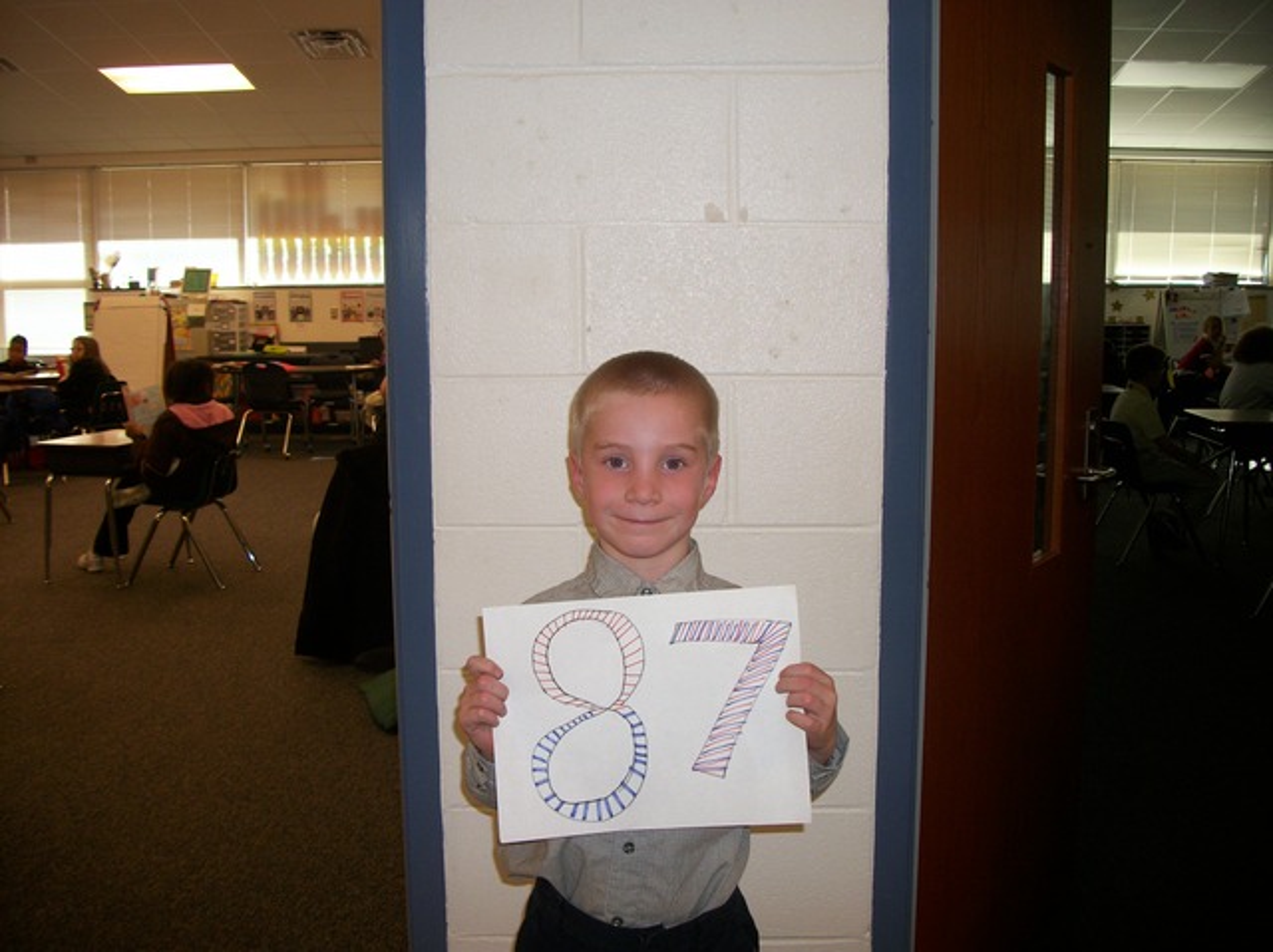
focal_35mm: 32
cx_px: 636
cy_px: 476
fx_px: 1176
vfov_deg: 44.1
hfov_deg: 56.9
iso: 80
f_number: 2.9
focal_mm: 5.7
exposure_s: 1/30
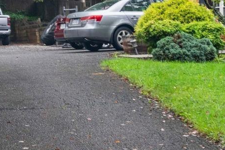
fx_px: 618
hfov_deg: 20.6
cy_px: 18
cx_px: 85
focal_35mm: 99
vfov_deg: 13.7
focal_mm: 20
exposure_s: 1/50
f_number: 8
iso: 800
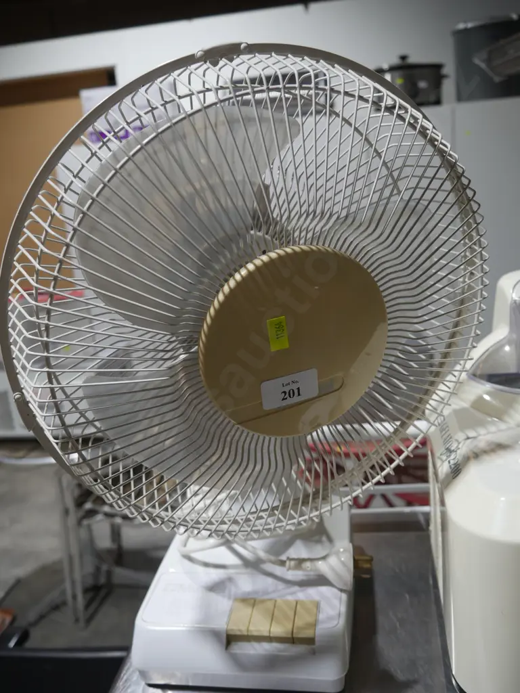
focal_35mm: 30
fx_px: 601
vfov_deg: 60.0
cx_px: 260
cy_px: 346
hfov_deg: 46.8
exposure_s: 1/100
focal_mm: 15
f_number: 3.6
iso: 200
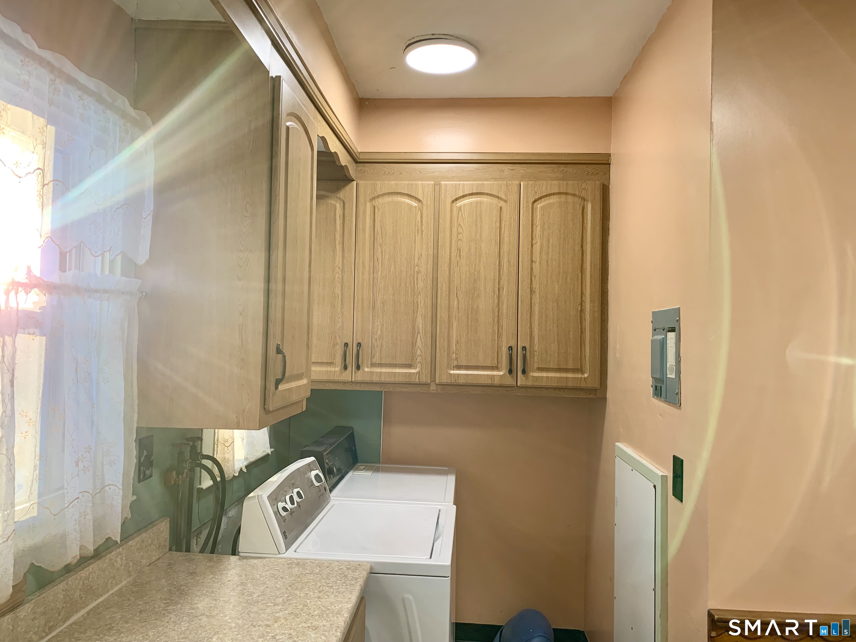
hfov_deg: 67.3
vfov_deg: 53.1
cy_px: 321
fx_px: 643
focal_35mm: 26
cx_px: 428
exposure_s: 1/121
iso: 64
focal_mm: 4.25
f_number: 1.8
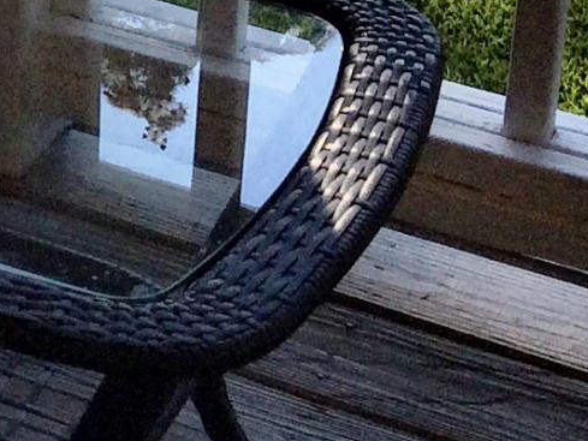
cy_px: -600
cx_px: -741
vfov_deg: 7.8
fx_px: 3024
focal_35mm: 178
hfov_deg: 10.0
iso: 32
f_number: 2.2
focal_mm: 4.15
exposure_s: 1/954
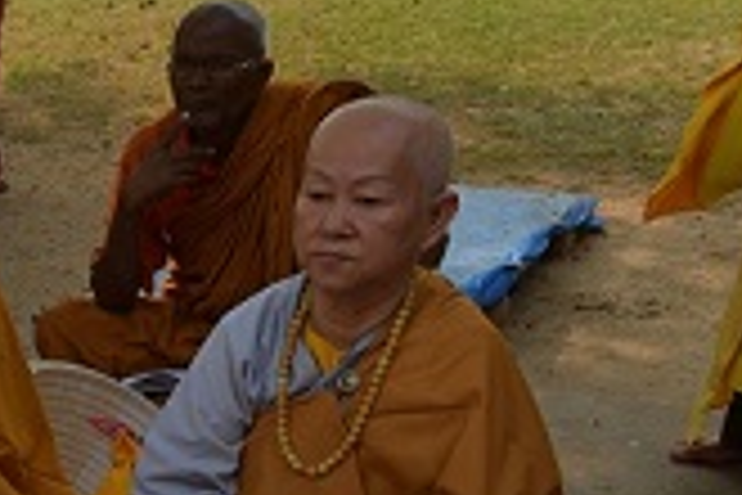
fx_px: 1628
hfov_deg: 21.7
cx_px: -351
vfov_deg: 16.6
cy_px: 587
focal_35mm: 79
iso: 200
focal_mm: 26
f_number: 11
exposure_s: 1/125
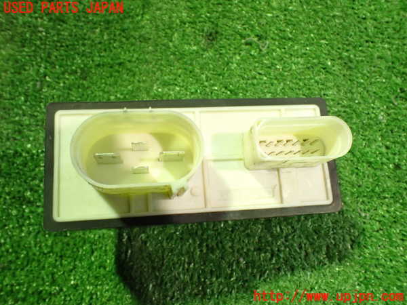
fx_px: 353
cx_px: 204
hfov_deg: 60.0
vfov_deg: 46.8
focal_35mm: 30
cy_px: 152
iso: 800
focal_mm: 5.4
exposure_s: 1/40
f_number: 2.3
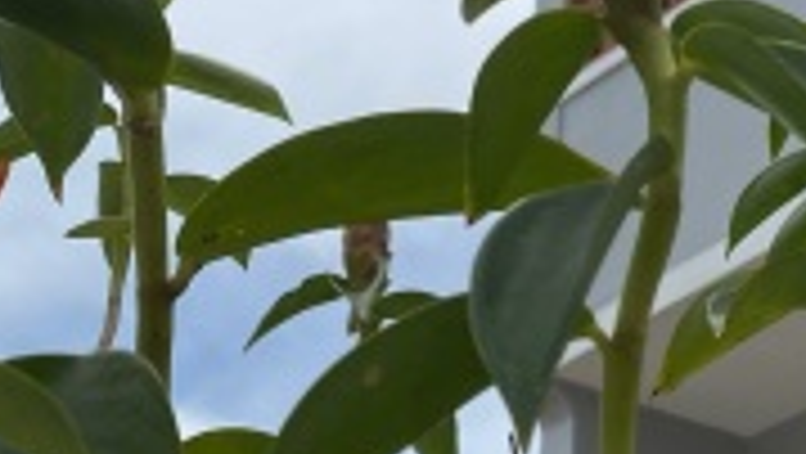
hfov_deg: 21.0
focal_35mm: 97
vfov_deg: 12.0
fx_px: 2075
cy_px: -220
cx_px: 867
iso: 32
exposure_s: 1/7194
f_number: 1.8
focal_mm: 4.25
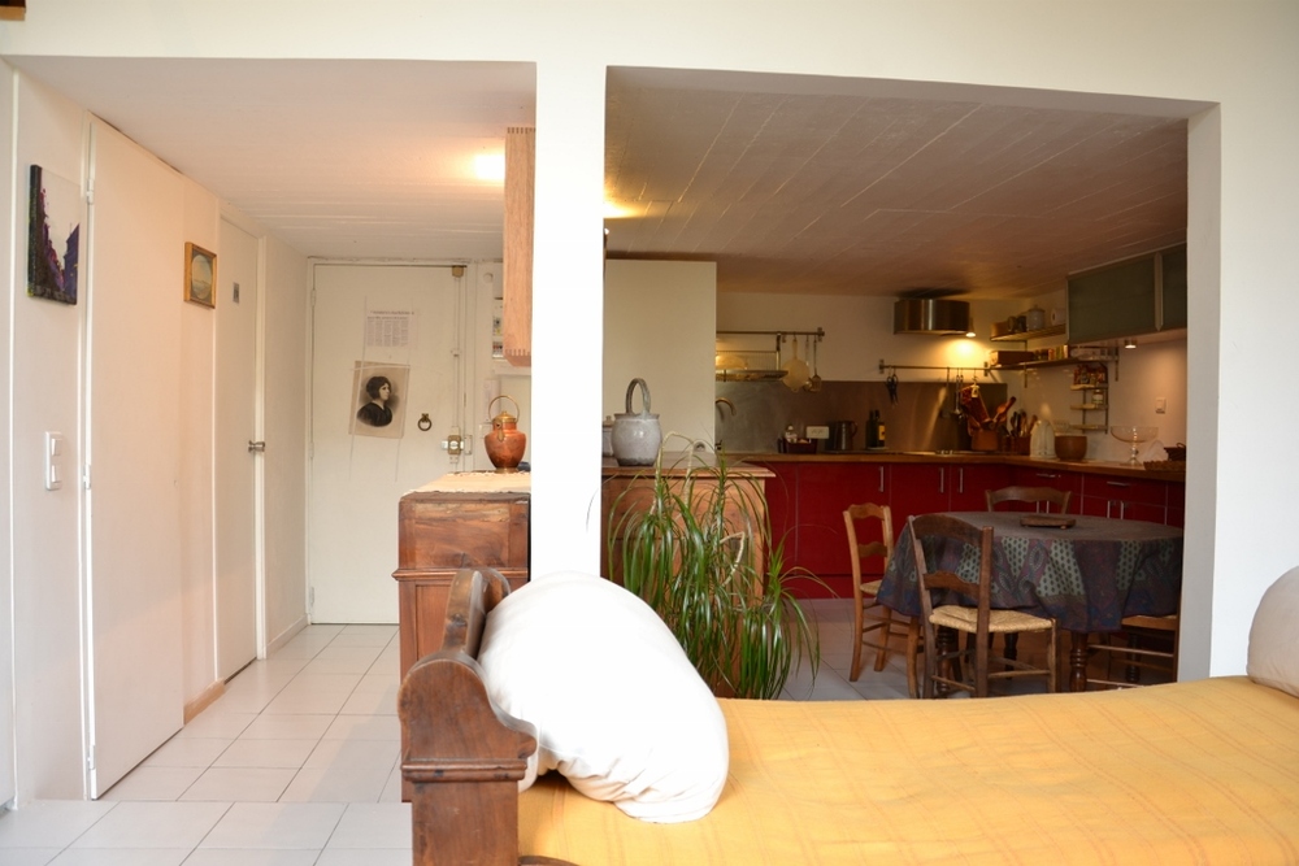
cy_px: 433
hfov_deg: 67.4
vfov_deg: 47.9
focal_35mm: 27
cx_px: 650
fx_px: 974
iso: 100
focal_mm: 18
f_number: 3.5
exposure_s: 1/8
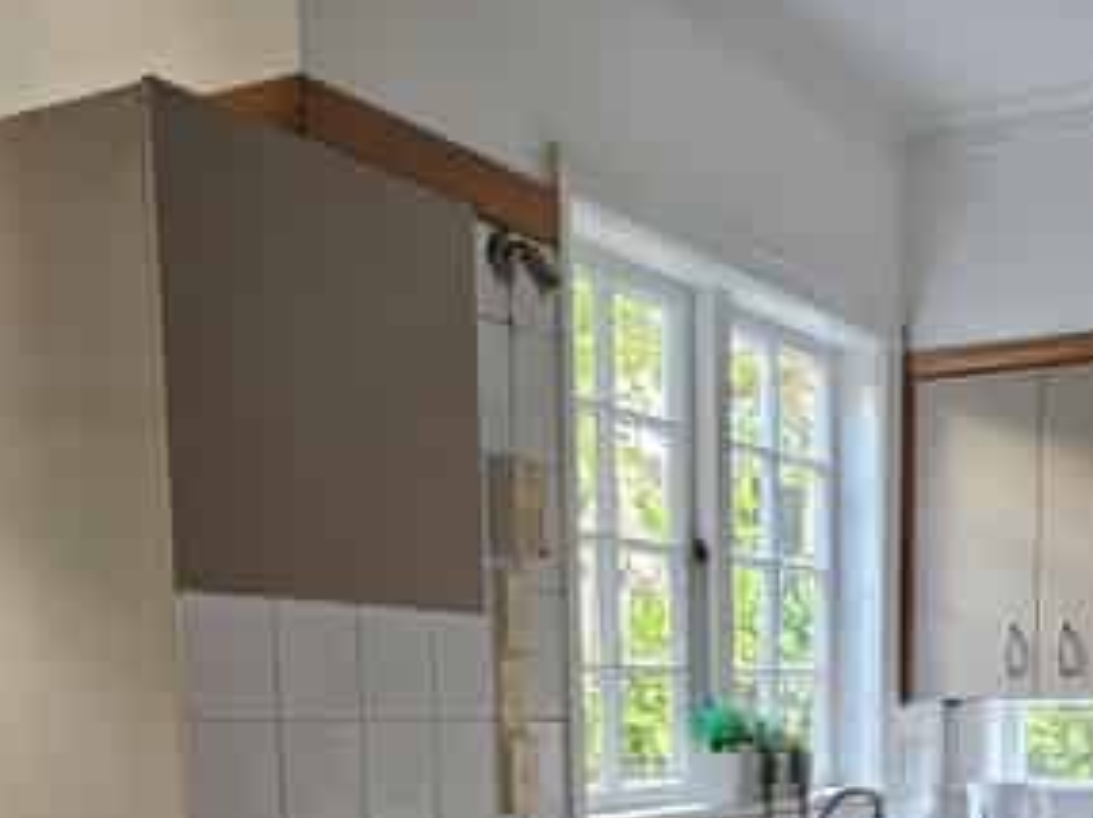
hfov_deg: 35.7
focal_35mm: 53
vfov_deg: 25.5
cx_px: 757
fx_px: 1672
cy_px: 900
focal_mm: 6.3
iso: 400
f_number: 1.7
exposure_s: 1/100
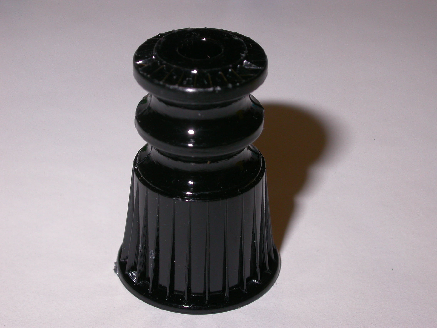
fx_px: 1288
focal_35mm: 102
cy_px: 164
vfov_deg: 14.5
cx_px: 218
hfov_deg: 19.3
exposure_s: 1/60.3
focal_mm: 21.1
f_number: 7.2
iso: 100
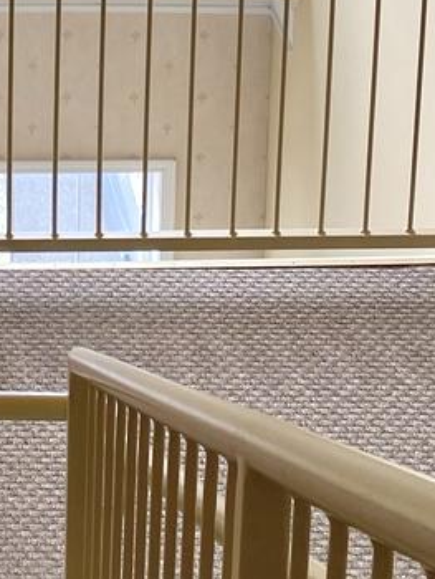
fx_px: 1908
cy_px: -496
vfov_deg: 14.8
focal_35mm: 114
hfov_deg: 12.7
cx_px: -65
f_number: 1.8
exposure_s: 1/139
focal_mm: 4.25
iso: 32
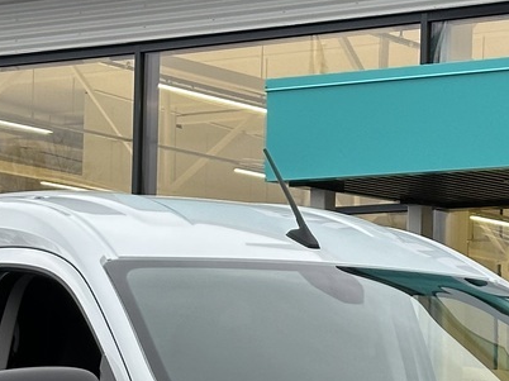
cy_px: 485
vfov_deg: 8.5
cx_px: 358
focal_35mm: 172
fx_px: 2528
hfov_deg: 11.5
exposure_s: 1/116
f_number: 1.78
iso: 80
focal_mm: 6.86
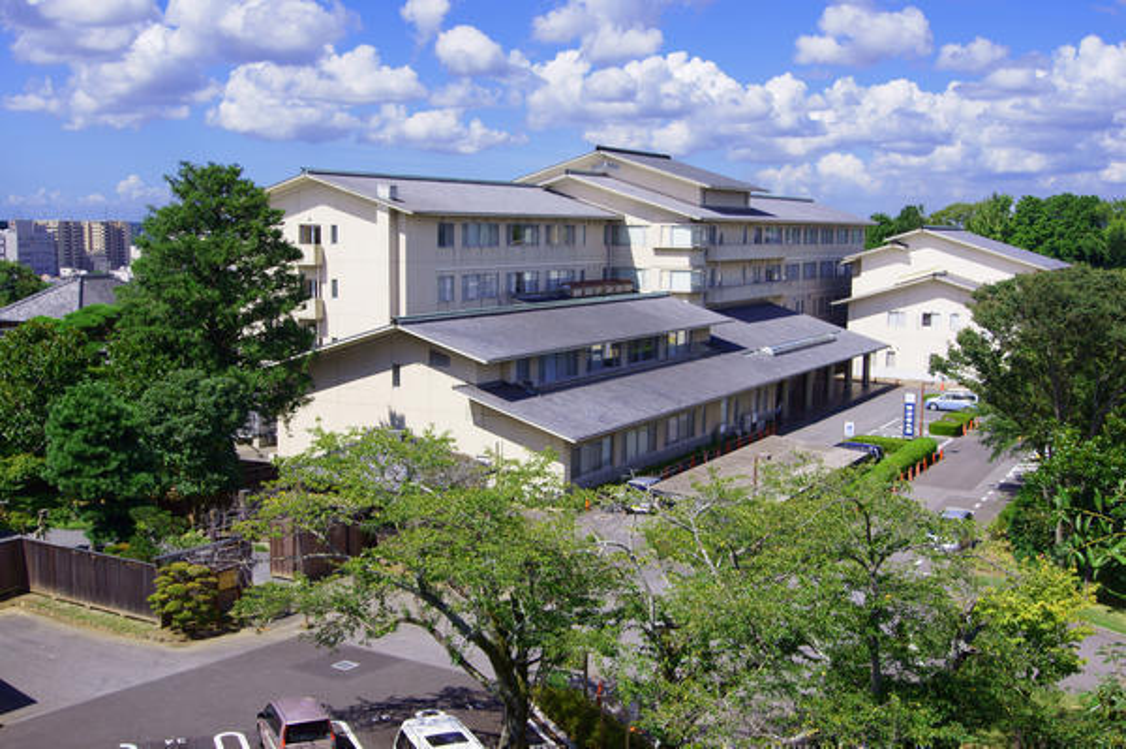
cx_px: 563
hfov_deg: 46.4
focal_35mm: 42
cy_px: 374
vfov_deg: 31.8
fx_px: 1313
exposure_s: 1/100
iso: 100
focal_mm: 28
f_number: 11
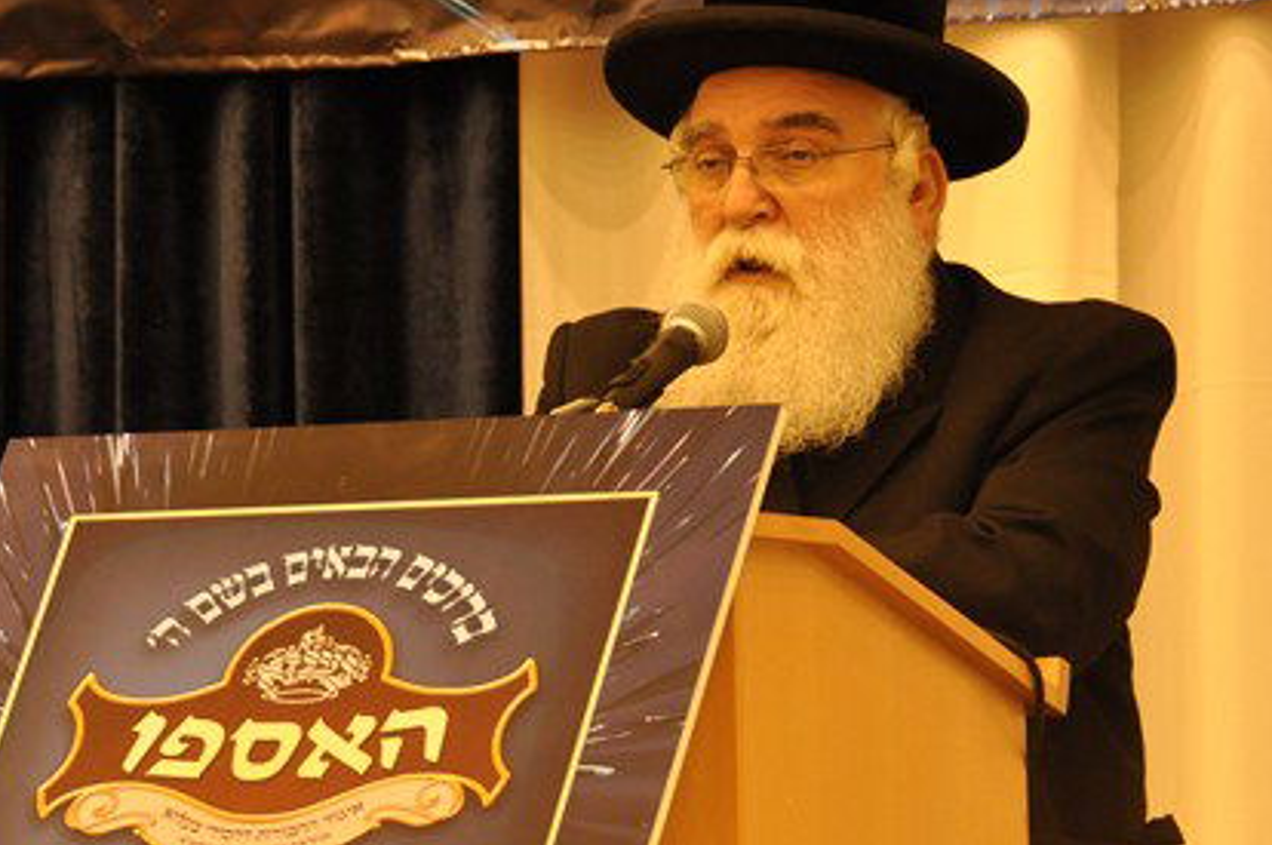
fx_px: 8788
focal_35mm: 249
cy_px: 533
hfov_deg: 8.3
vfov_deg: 5.5
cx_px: 464
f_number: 5.6
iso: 1000
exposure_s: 1/40
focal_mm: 86
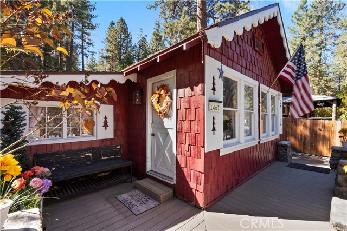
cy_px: 116
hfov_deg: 96.7
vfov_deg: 73.8
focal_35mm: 16
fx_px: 154
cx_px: 174
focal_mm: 16
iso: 40
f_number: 22
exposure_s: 1/1.25
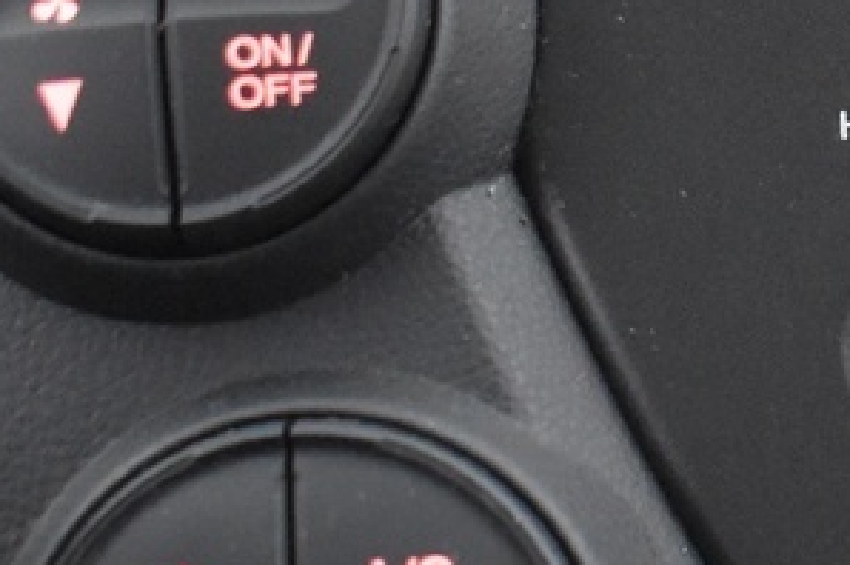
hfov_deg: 12.9
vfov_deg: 9.3
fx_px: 3467
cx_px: 1438
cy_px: 385
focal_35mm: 147
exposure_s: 1/20
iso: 3200
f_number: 3.5
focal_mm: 18
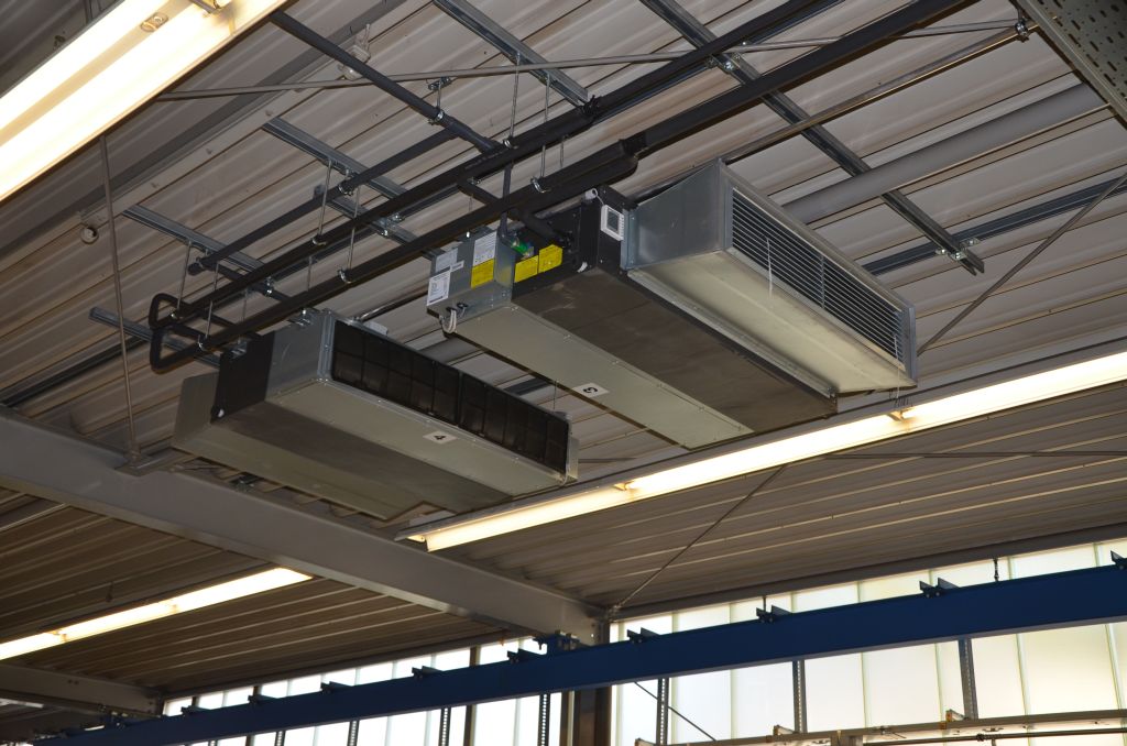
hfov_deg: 46.5
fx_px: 1312
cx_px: 564
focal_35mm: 42
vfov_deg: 31.7
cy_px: 373
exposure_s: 1/125
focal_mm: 28
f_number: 4
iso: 360
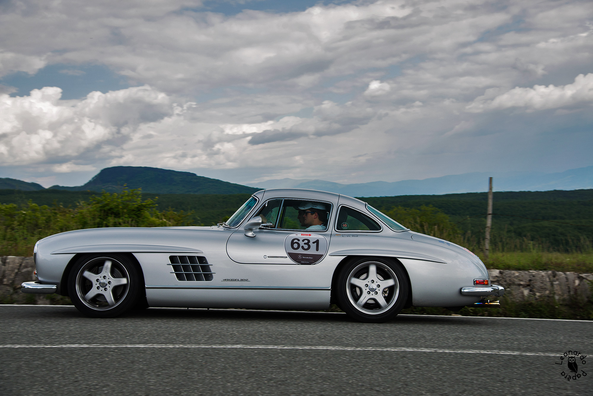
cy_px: 198
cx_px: 296
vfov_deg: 27.0
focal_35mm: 50
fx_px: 824
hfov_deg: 39.6
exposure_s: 1/800
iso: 400
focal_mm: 50
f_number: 6.3
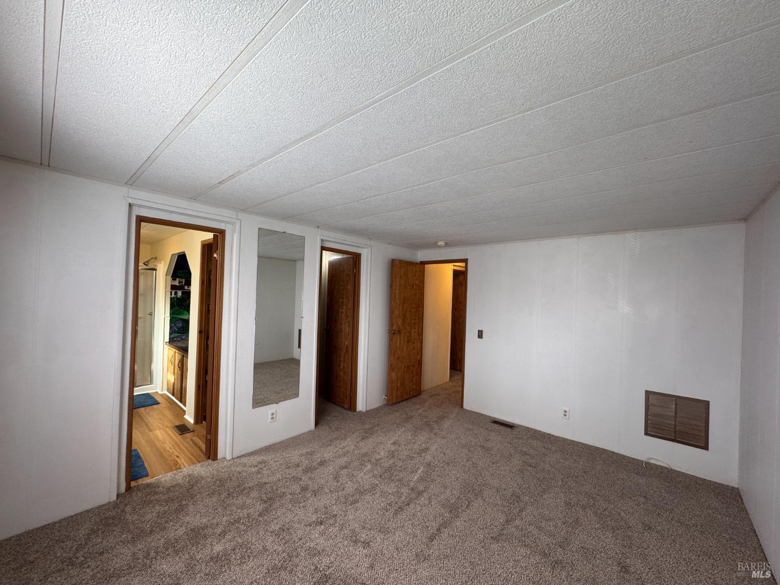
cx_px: 390
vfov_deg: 85.7
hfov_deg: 102.1
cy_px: 292
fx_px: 315
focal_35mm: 14
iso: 160
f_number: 2.2
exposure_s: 1/120
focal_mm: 2.22
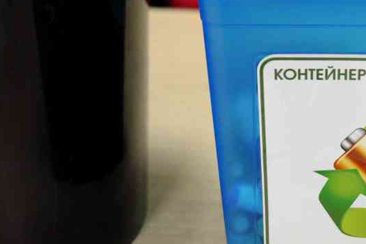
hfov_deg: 27.5
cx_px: 351
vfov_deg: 19.4
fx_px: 712
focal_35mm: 70
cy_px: 84
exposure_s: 1/210
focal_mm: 20.5
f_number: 3.2
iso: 3200
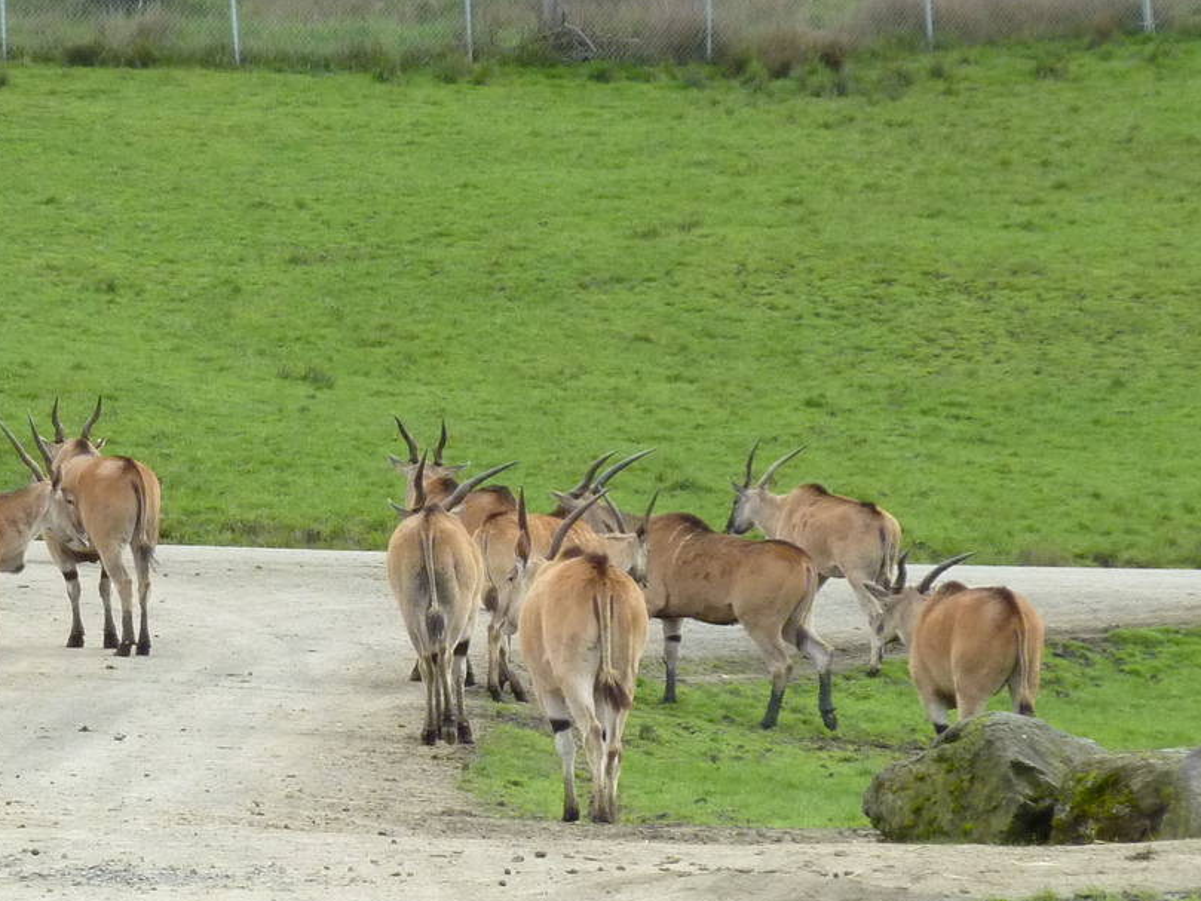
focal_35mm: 360
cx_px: 324
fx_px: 12492
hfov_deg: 5.5
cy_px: 638
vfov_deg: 4.1
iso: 250
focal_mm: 29.9
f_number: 4.5
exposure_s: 1/500
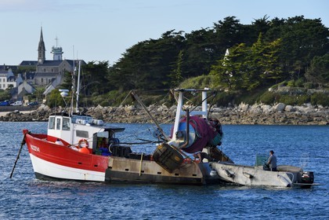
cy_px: 110
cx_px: 164
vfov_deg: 8.1
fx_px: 1553
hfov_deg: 12.1
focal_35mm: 170
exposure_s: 1/250
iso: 200
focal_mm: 170
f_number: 10
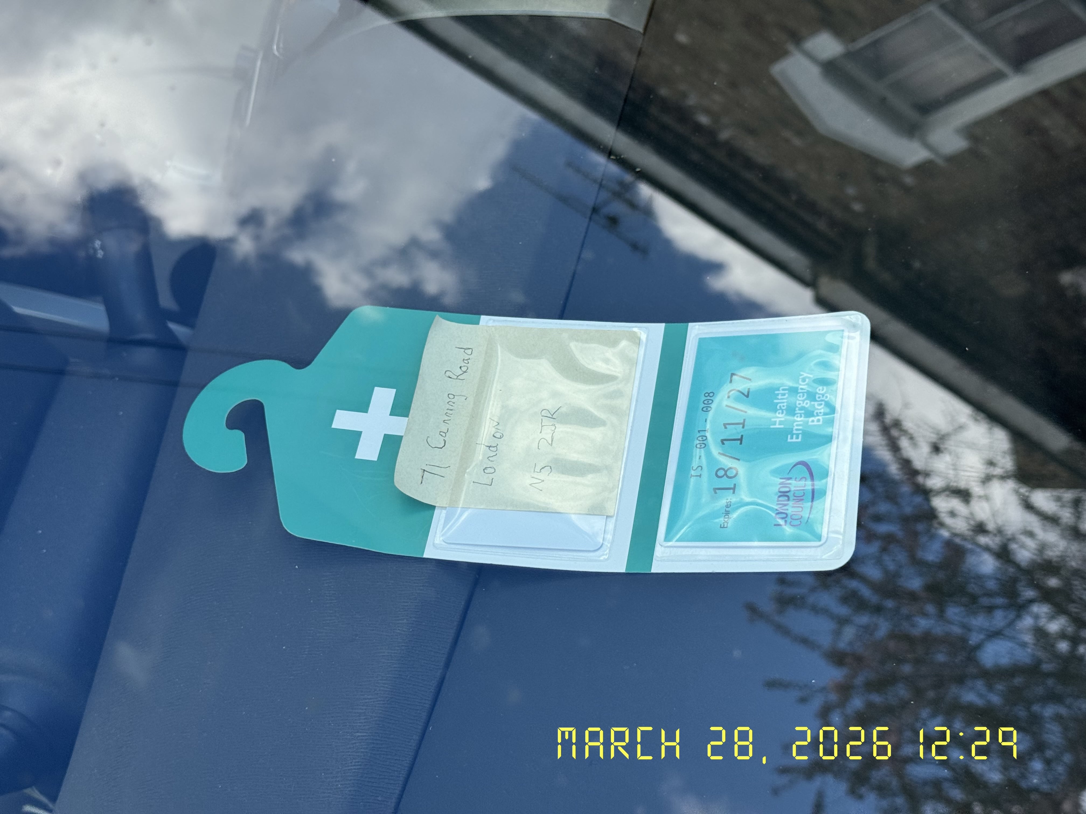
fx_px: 1506
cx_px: 543
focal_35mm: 48
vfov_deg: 30.3
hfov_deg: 39.7
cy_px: 407
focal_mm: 6.76
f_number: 1.78
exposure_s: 1/1395
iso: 64
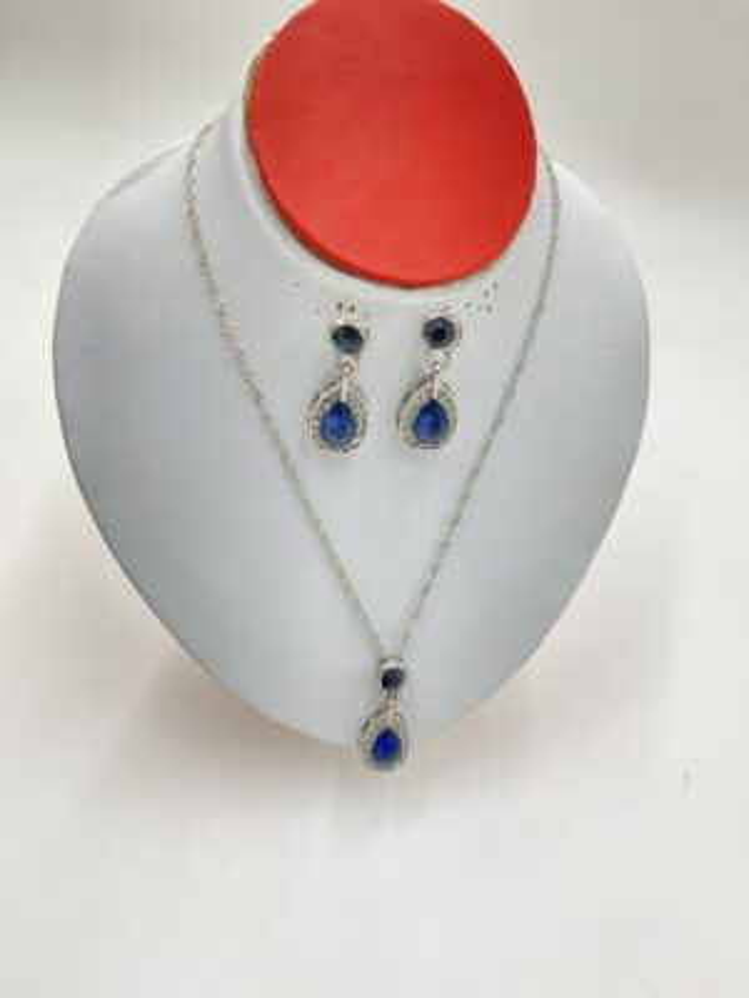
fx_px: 721
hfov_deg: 54.9
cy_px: 499
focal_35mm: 25
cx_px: 374
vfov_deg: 69.4
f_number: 1.6
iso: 50
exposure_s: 1/121
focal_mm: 5.1
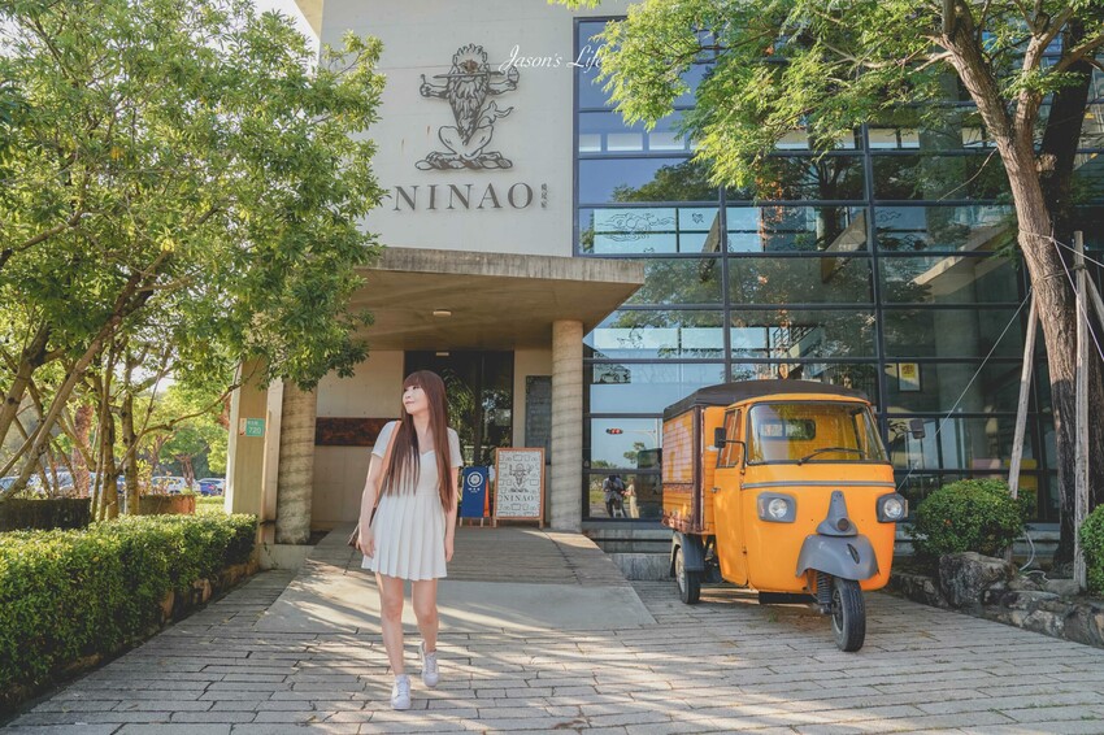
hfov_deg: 73.8
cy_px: 368
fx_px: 736
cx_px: 552
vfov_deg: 53.1
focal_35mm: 24
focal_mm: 24
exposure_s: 1/60
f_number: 5
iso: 100
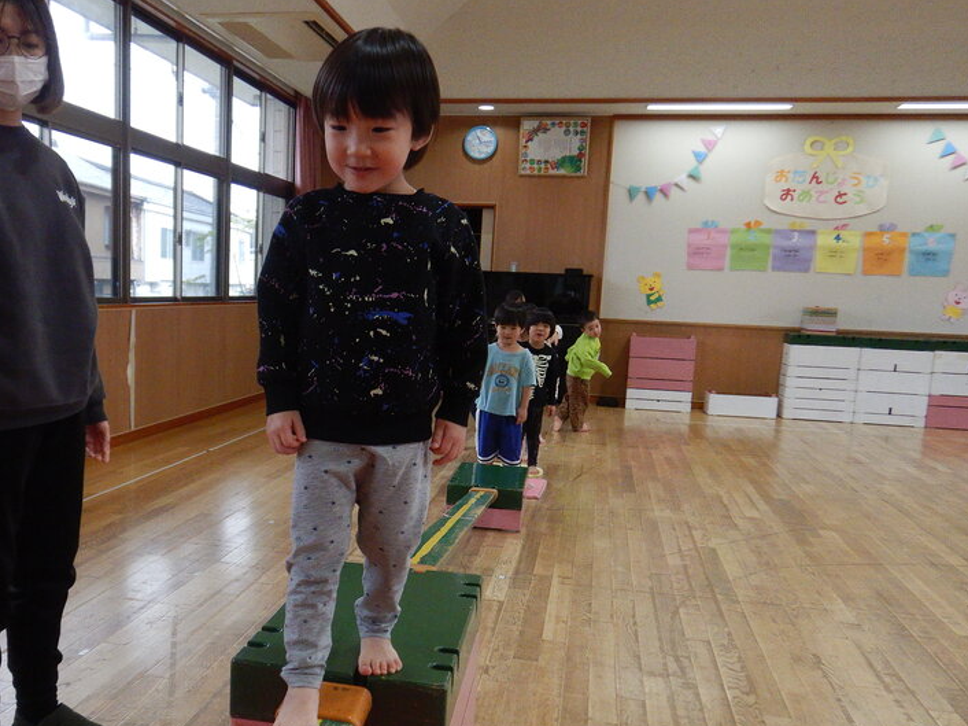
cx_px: 367
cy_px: 435
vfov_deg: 41.6
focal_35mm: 34
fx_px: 950
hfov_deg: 53.4
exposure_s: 1/50
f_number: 2.8
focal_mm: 4.3
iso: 125
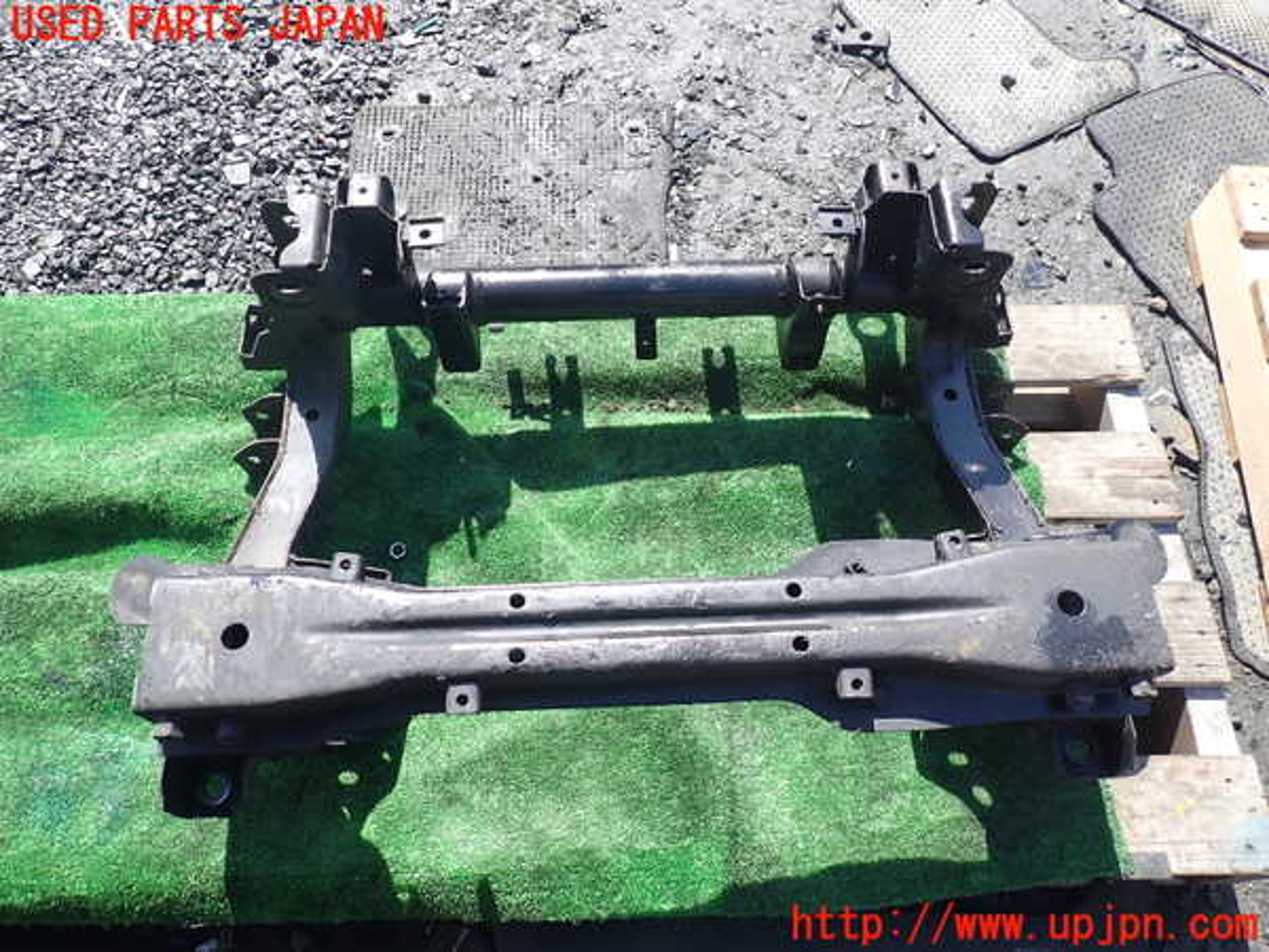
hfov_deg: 69.4
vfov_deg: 54.9
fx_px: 916
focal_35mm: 25
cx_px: 634
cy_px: 476
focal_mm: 4.5
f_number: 2.8
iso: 100
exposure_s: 1/400
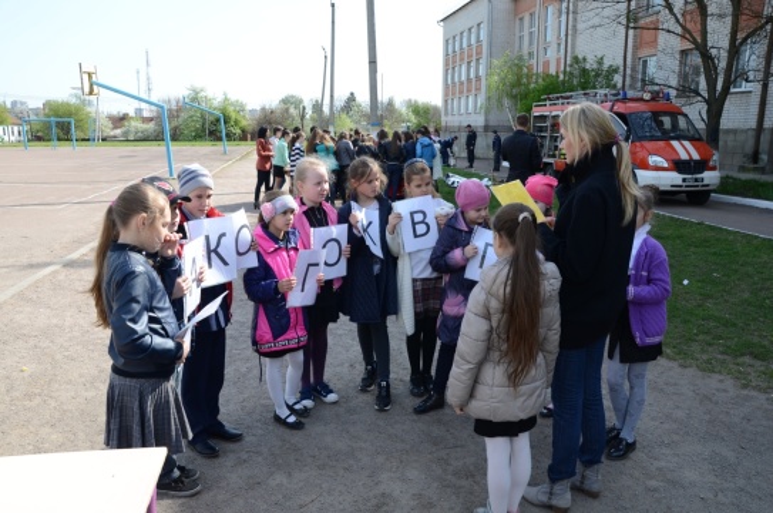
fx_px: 579
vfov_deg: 47.8
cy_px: 256
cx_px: 386
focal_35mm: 27
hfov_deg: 67.5
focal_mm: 18
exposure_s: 1/160
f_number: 6.3
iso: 100
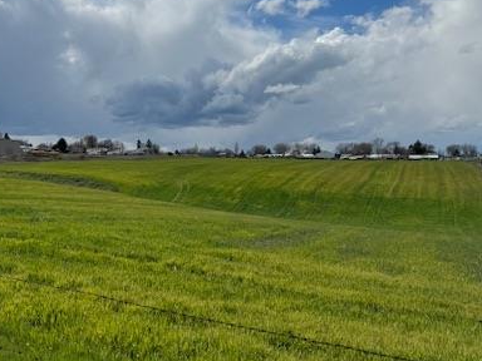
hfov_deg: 45.3
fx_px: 557
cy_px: 142
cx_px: 123
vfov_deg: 35.8
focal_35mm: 40
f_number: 1.78
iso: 80
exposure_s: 1/12346
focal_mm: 6.76
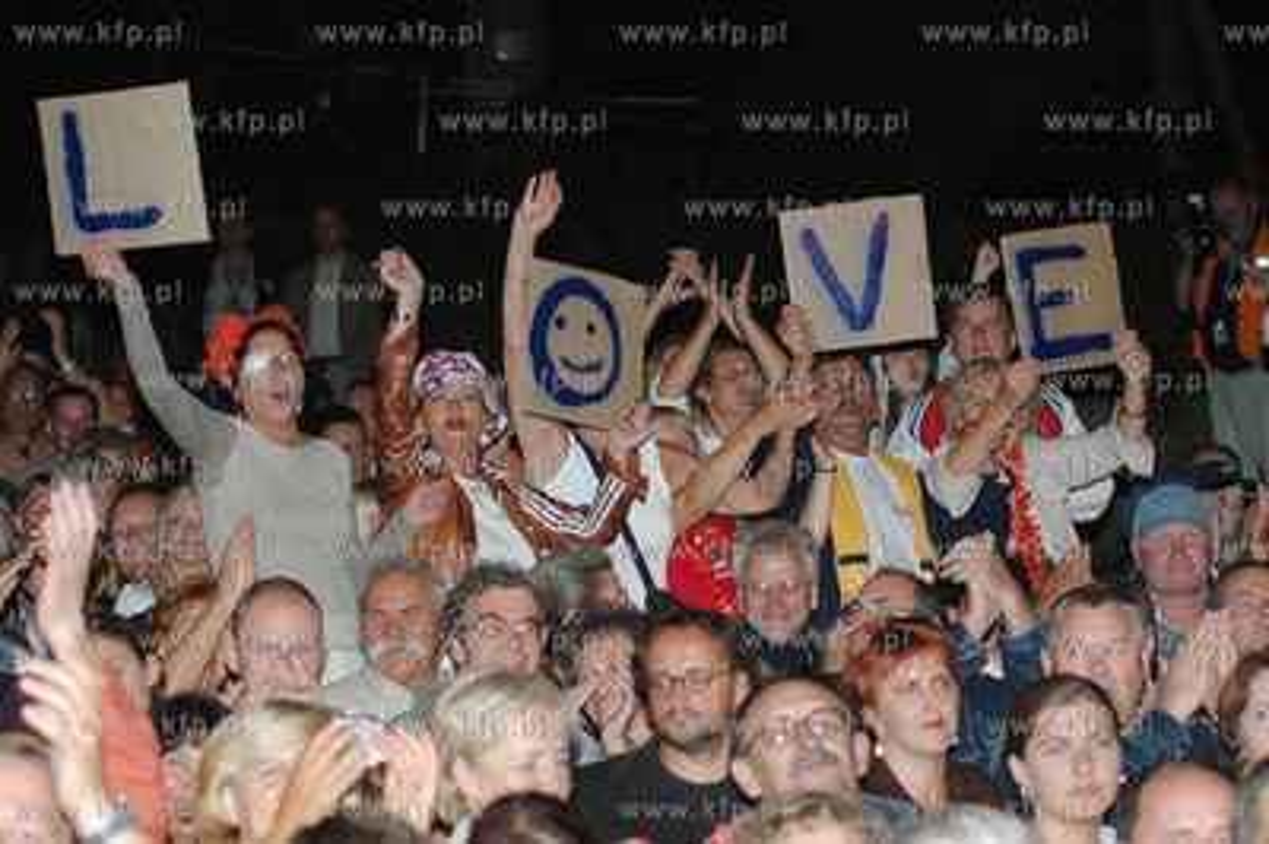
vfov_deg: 11.4
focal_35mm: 120
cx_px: 634
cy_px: 422
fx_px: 4226
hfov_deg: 17.1
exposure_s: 1/125
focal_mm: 80
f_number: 4.5
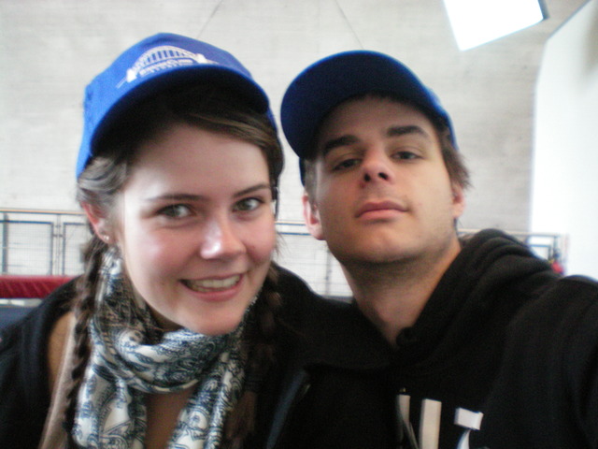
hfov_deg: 49.0
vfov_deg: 37.7
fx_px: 656
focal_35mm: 38
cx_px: 299
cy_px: 224
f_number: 3.1
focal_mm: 6.3
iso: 400
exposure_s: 1/8
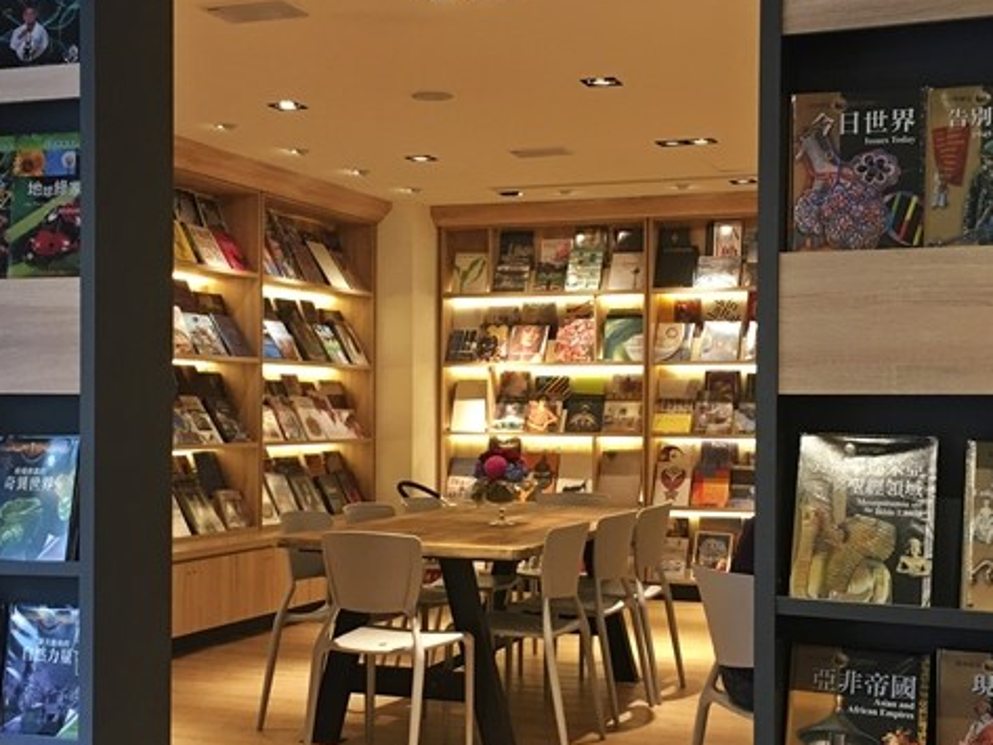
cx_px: 477
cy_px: 416
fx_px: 1406
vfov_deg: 29.7
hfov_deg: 38.9
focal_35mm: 49
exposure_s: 1/30
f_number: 2.2
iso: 80
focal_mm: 4.15
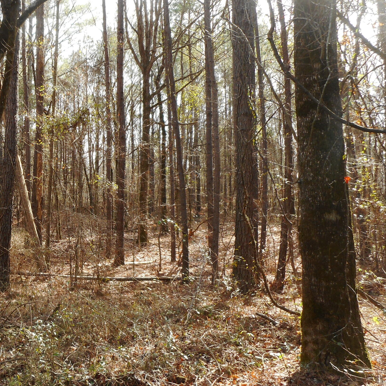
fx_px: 517
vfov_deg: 40.9
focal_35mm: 41
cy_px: 171
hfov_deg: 38.2
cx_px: 40
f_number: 3.7
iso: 80
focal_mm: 4.5
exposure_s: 1/60
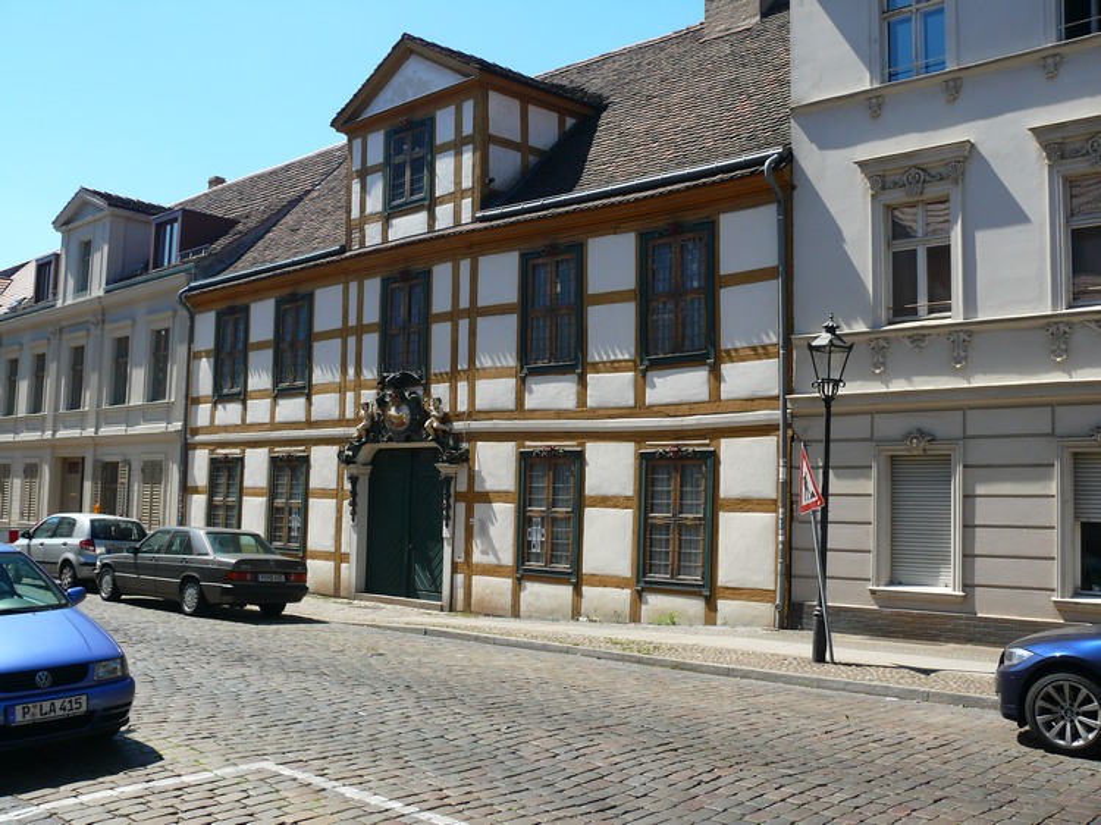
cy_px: 412
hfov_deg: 52.6
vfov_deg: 40.7
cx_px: 550
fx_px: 1113
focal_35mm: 35
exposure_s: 1/200
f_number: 4.5
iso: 100
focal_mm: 7.4
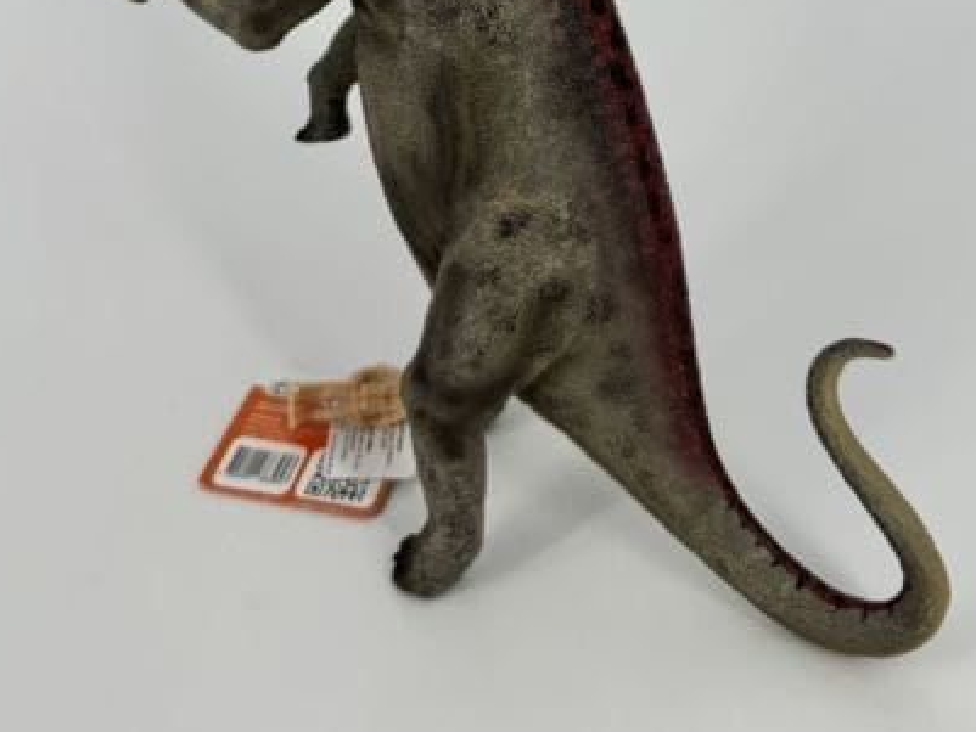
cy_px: -74
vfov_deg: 31.8
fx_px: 1128
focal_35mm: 40
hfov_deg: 46.8
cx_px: 499
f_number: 1.78
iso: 80
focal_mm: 6.76
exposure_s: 1/1767
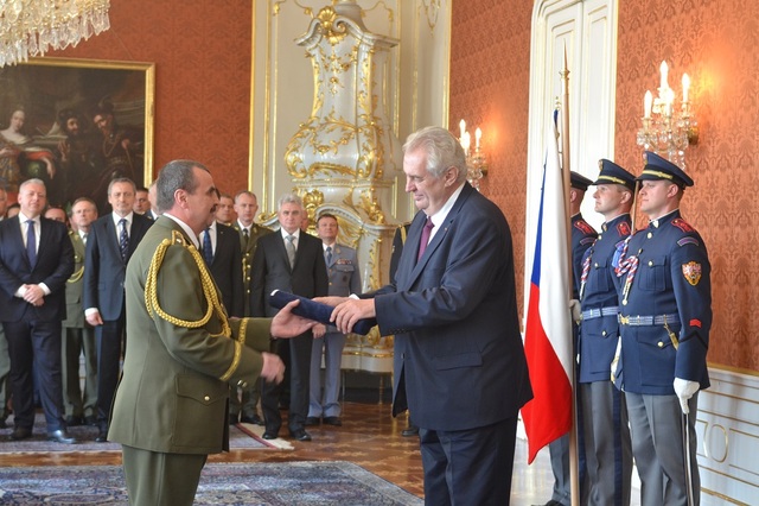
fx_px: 1738
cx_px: 380
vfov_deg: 16.5
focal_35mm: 82
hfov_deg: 24.6
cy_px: 253
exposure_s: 1/80
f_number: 4.5
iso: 800
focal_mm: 55
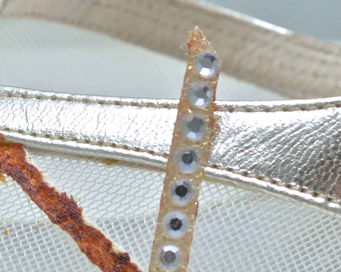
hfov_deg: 14.5
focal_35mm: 132
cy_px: 233
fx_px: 1332
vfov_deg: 11.6
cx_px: 78
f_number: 10
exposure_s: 1/160
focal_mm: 28
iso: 800
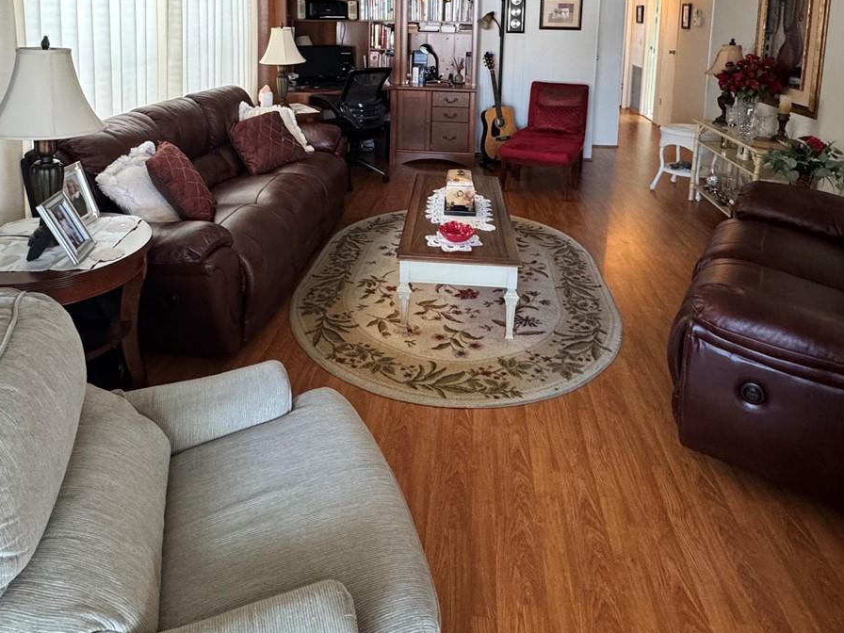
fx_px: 610
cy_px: 93
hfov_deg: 69.3
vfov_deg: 50.2
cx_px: 397
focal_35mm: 25
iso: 320
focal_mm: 2.22
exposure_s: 1/60
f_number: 2.2
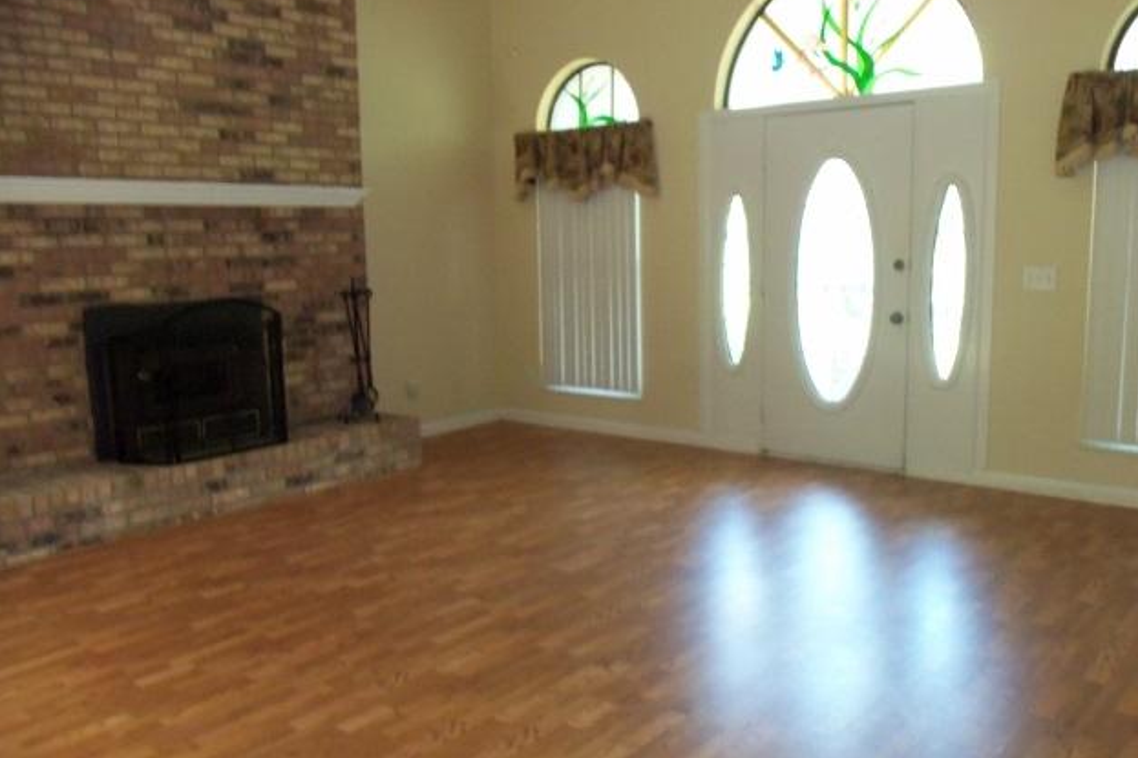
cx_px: 583
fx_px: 980
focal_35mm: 31
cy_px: 351
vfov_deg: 42.3
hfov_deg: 60.3
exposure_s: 1/30
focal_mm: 5.2
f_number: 3.4
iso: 250
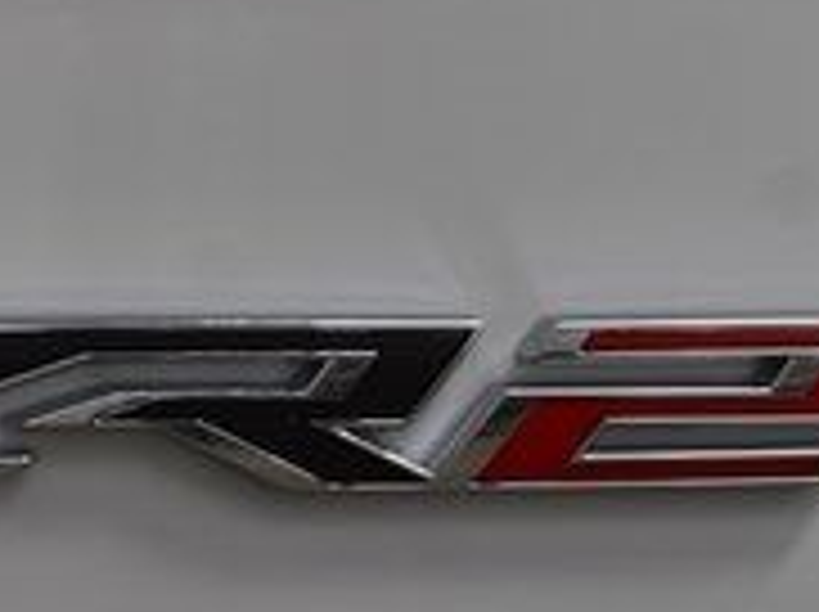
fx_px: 8412
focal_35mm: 356
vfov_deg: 4.2
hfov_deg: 5.6
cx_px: 310
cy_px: 389
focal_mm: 70
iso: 560
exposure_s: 1/30
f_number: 7.1
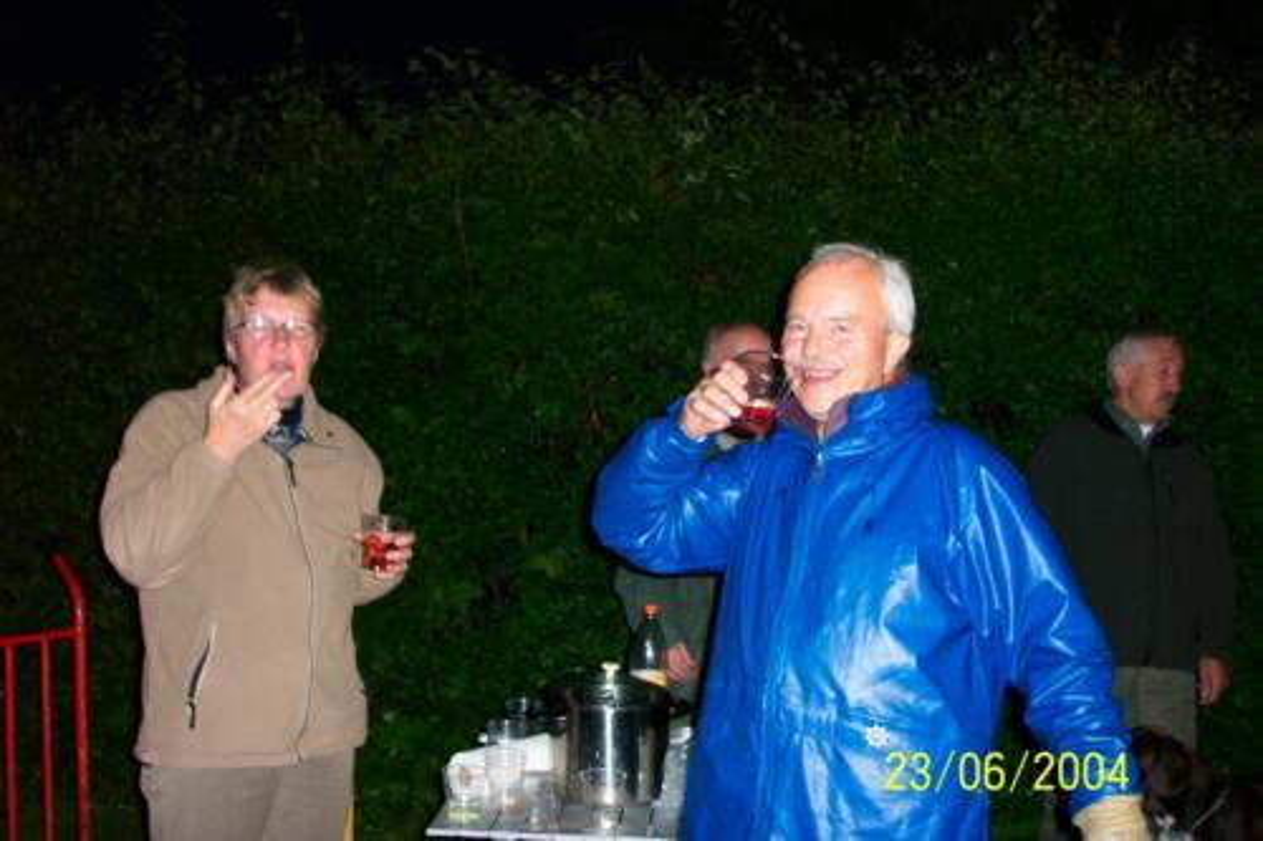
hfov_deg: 54.5
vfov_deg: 37.8
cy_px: 420
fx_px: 1227
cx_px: 632
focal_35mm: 35
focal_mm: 7.5
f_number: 2.8
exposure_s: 1/30
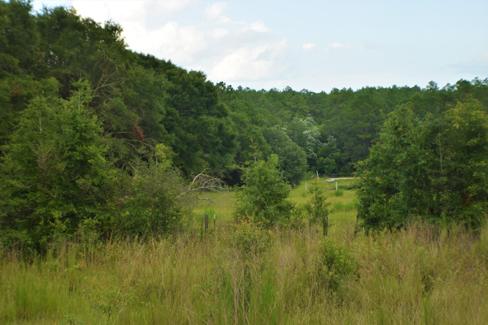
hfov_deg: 24.6
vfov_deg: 16.6
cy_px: 162
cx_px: 244
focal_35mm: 82
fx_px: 1118
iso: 100
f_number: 6.3
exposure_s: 1/100
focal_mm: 55
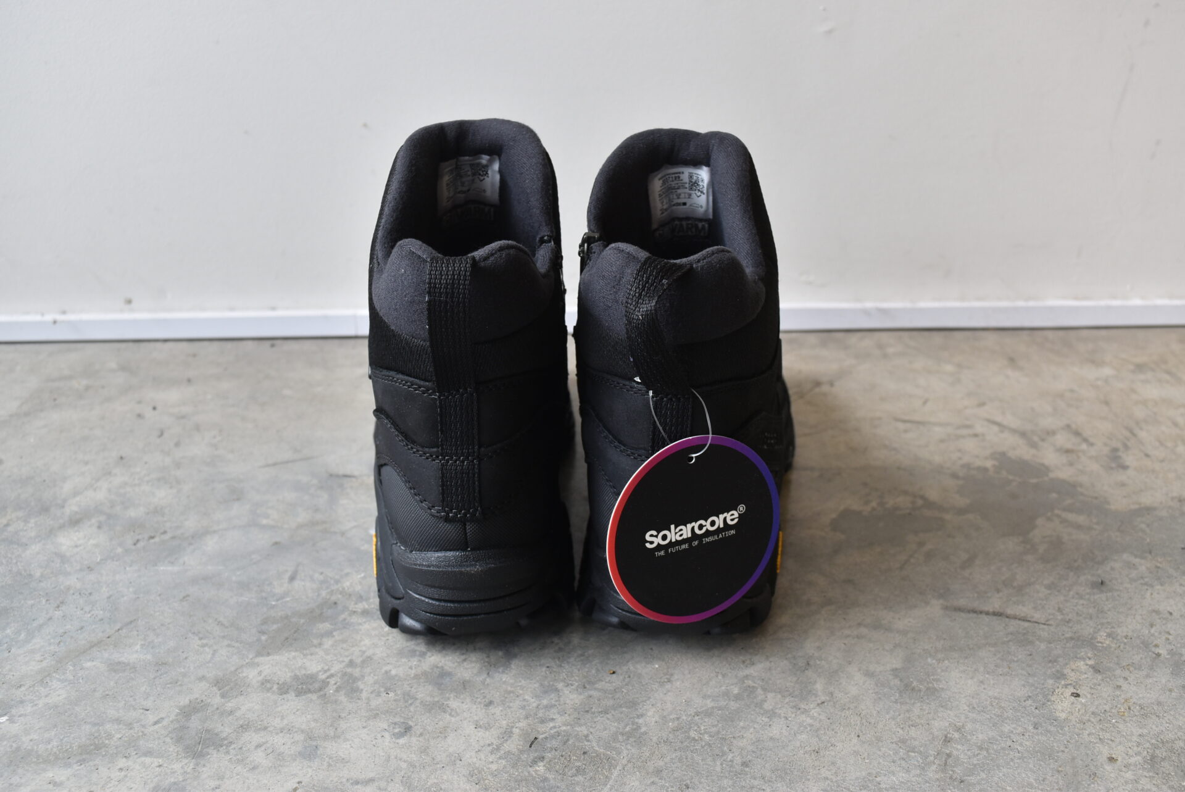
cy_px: 396
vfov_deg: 36.9
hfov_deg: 53.1
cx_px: 592
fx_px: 1186
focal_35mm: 36
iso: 400
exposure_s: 1/25
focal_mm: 24
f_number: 6.3
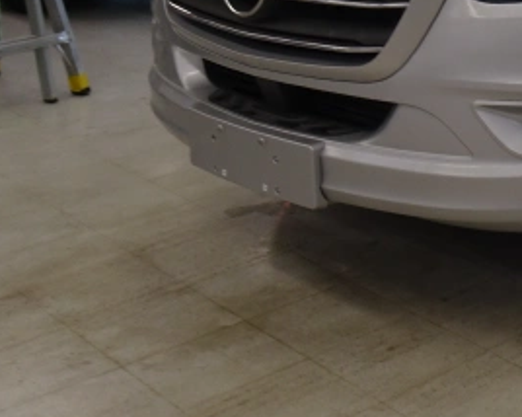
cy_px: -53
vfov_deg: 20.7
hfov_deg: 23.0
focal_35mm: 70
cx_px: 742
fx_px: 1081
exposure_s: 1/50
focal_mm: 4.1
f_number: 3.5
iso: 80
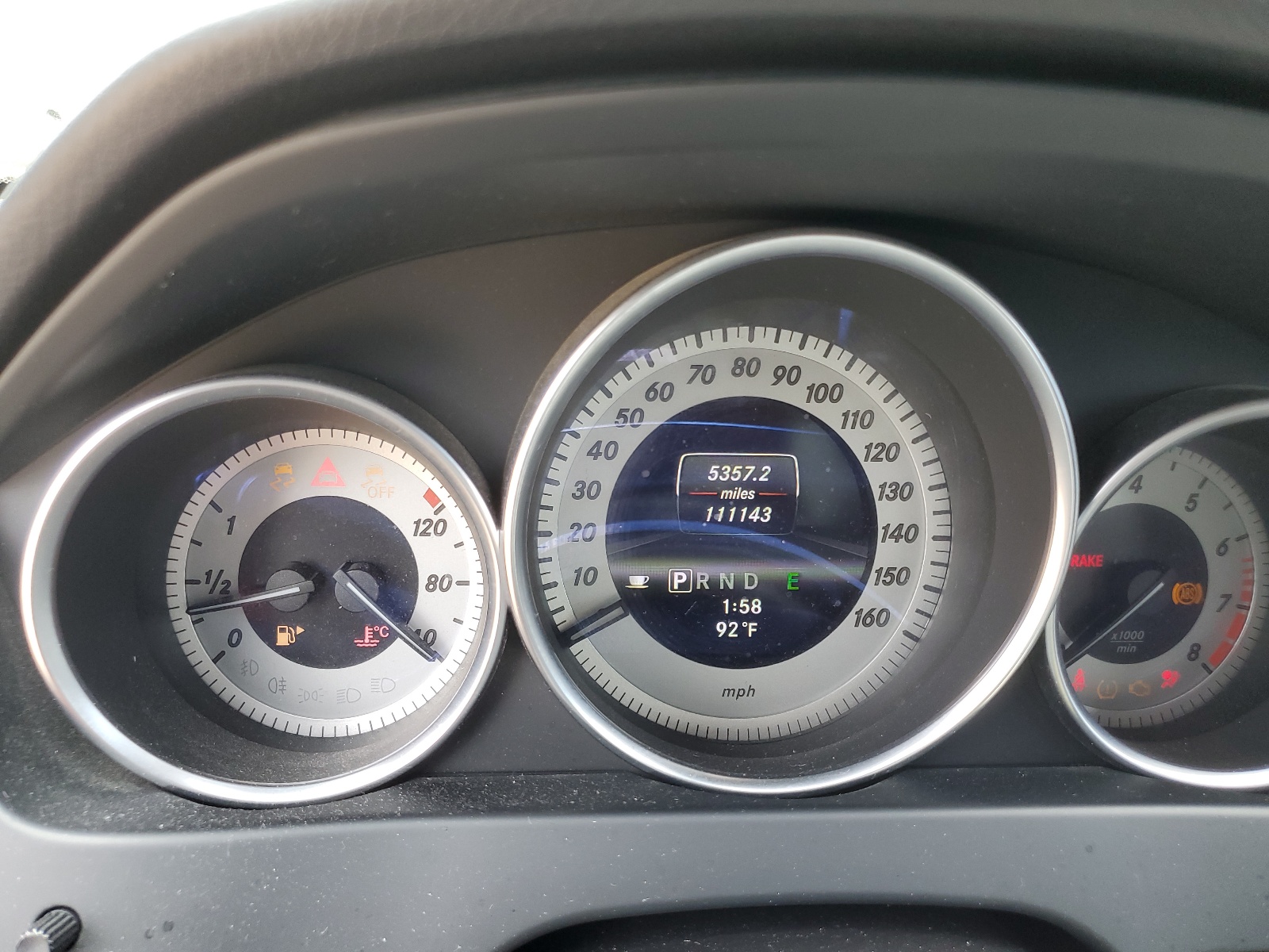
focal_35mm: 26
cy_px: 476
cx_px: 634
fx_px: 953
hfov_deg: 67.3
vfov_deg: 53.1
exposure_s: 1/120
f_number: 1.5
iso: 69
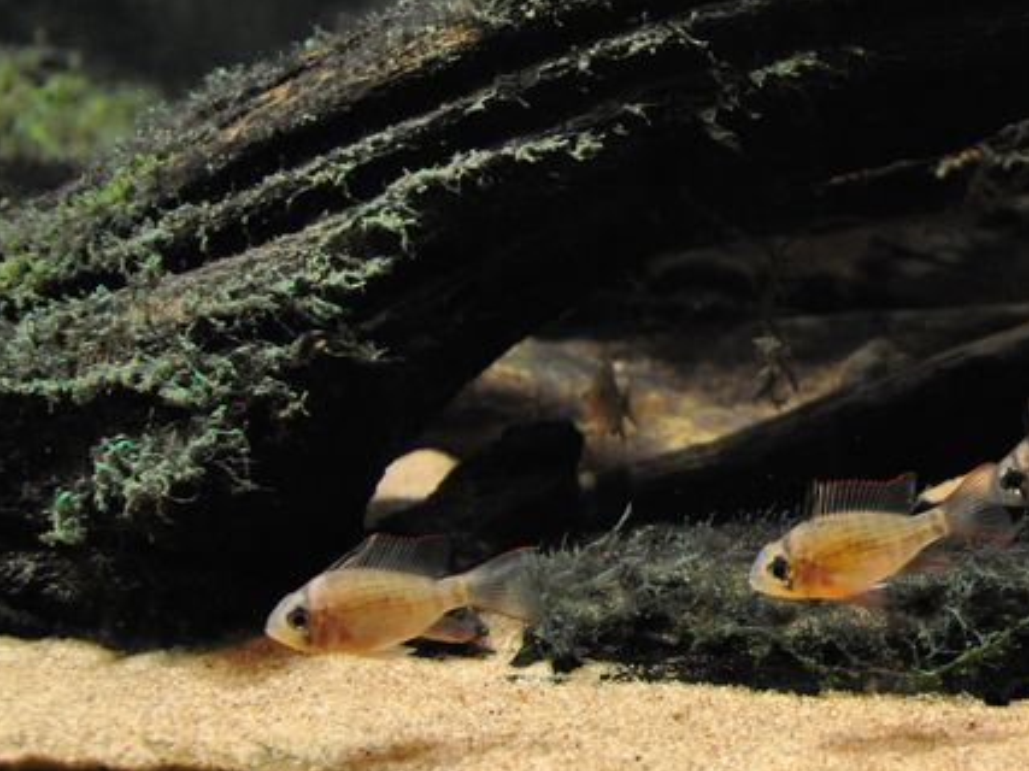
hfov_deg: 27.9
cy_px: 318
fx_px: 2021
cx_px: 848
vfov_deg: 21.6
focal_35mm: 68
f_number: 4
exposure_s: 1/60
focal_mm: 28
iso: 1600
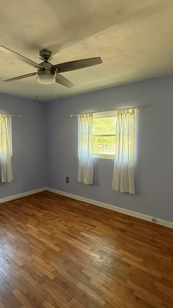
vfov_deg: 83.8
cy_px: 158
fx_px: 171
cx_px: 76
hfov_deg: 53.4
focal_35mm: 21
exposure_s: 1/120
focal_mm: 2.22
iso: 500
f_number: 2.2
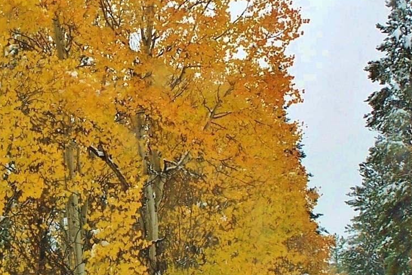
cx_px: 100
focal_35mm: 150
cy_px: 130
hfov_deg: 13.6
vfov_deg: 9.2
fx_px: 1717
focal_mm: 11.1
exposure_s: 1/350
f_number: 3.2
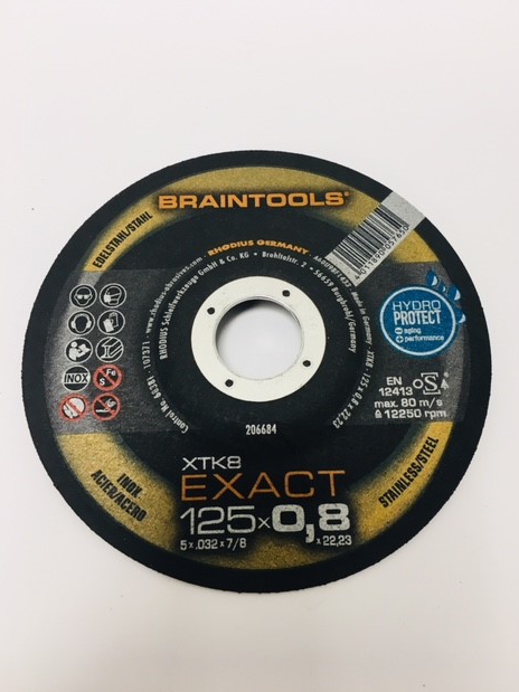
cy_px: 347
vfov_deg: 60.0
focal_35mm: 30
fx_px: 600
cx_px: 265
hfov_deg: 46.8
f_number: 2.2
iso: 40
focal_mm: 4.15
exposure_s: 1/33
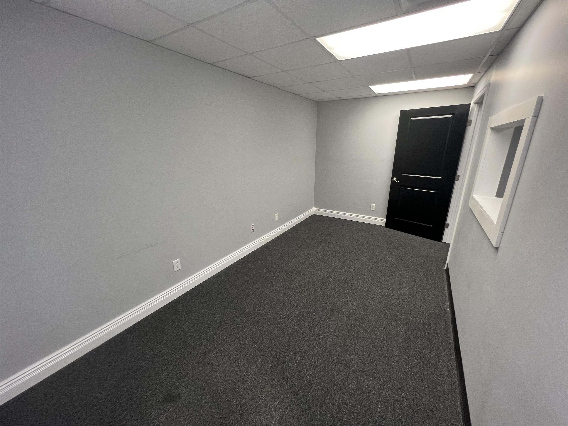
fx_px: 213
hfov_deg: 106.2
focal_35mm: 13
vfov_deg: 89.9
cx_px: 284
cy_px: 213
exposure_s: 1/120
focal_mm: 1.57
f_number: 1.8
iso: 160
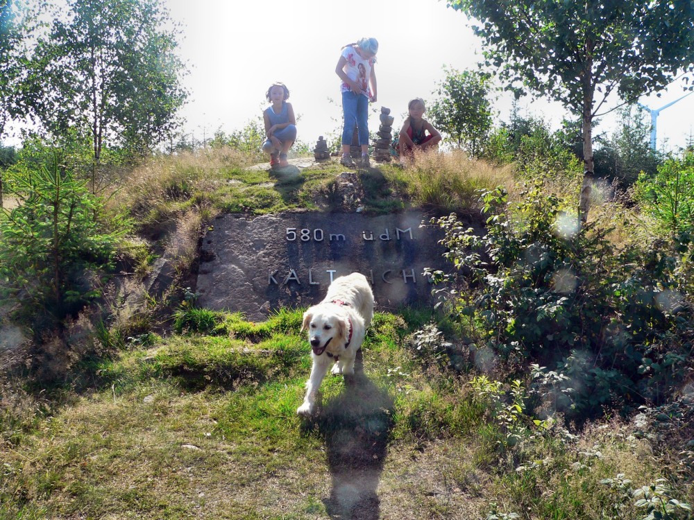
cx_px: 347
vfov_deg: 39.7
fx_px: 722
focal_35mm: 36
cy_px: 260
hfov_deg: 51.4
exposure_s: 1/200
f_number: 4
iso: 80
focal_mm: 6
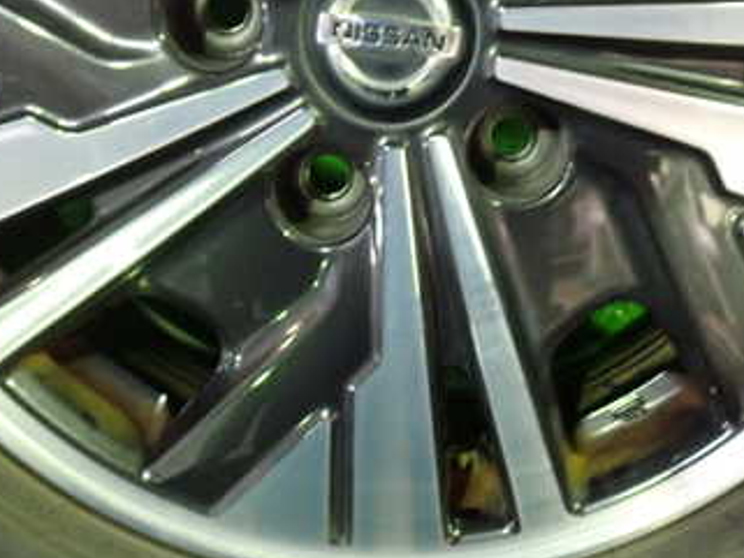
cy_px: 424
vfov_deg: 25.8
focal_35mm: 56
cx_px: 364
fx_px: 1204
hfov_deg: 34.3
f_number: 2.3
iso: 800
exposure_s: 1/30
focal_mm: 5.4
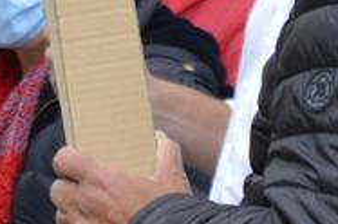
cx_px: 72
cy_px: -286
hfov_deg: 3.2
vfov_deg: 2.1
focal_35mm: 647
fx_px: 6060
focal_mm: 85
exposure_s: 1/160
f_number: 5.3
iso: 200
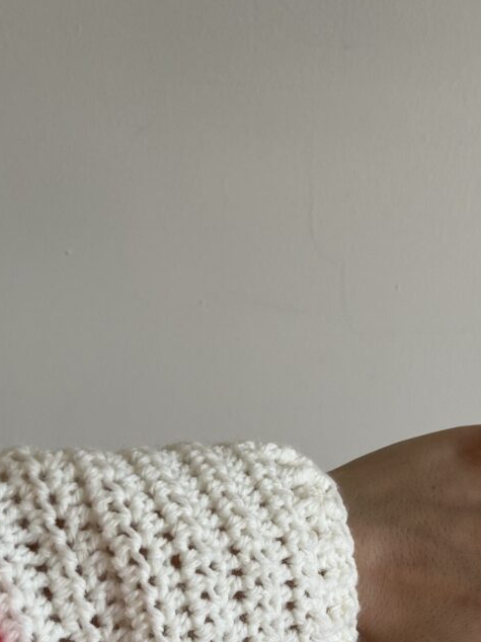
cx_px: 353
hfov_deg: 27.7
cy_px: 569
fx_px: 964
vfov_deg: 34.9
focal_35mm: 52
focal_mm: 5.1
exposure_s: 1/121
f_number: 1.6
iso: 40
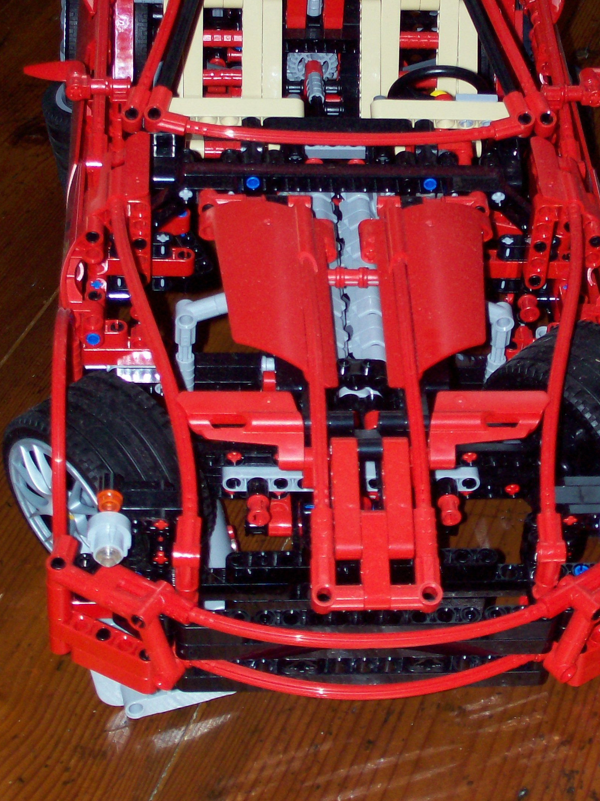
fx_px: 2151
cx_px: 353
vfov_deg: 21.1
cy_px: 309
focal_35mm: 93
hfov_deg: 15.9
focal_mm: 11.6
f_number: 3.8
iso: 80
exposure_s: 1/95.5
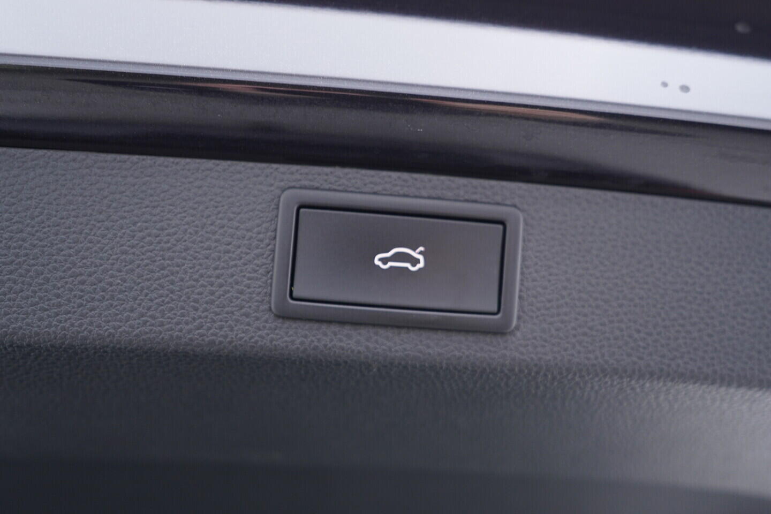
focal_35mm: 36
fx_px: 771
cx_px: 386
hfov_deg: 53.1
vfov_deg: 36.9
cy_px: 257
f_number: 2.8
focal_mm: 24
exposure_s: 1/40
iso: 320
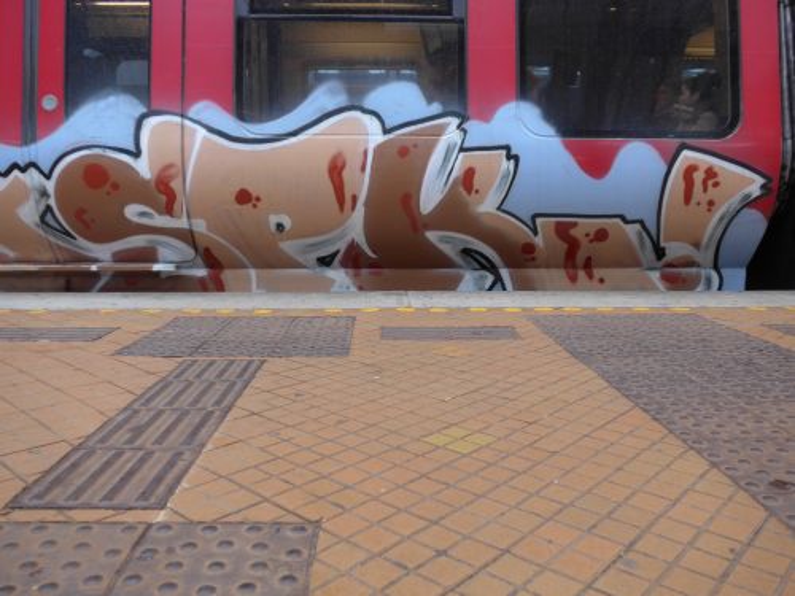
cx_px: 398
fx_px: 643
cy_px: 298
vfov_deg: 49.7
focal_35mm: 28
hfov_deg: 63.4
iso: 125
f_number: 2
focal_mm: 6
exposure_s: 1/60
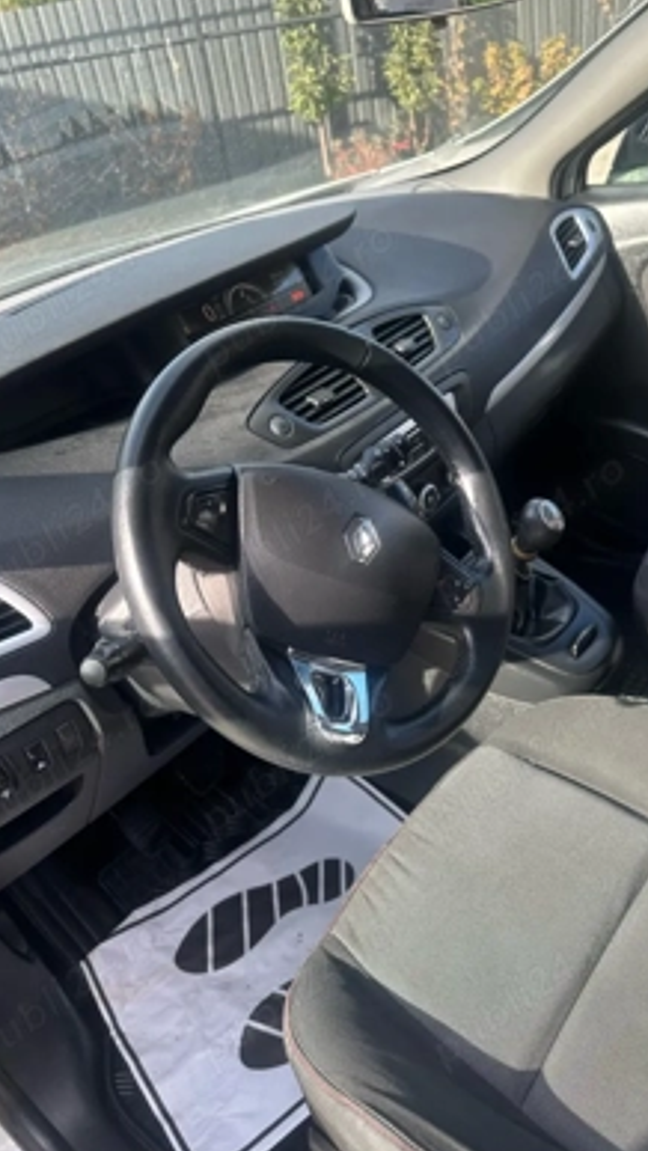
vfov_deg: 69.8
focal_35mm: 27
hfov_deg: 42.9
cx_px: 357
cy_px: 565
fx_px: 824
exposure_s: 1/460
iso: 80
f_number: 1.78
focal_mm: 6.86
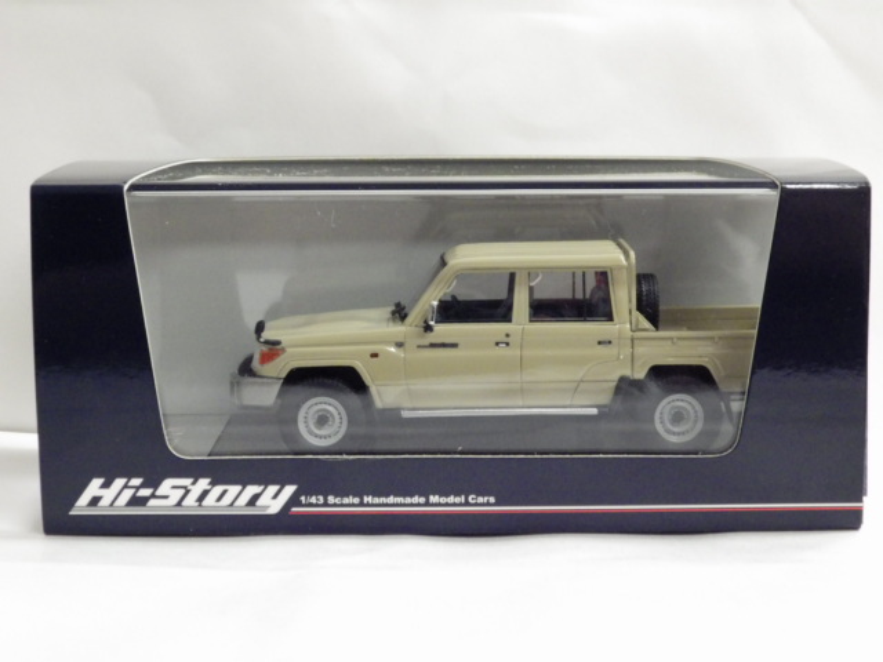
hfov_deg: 27.4
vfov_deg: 20.7
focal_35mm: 71
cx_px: 442
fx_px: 1811
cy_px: 331
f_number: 4.2
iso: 800
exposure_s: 1/30
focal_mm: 12.8
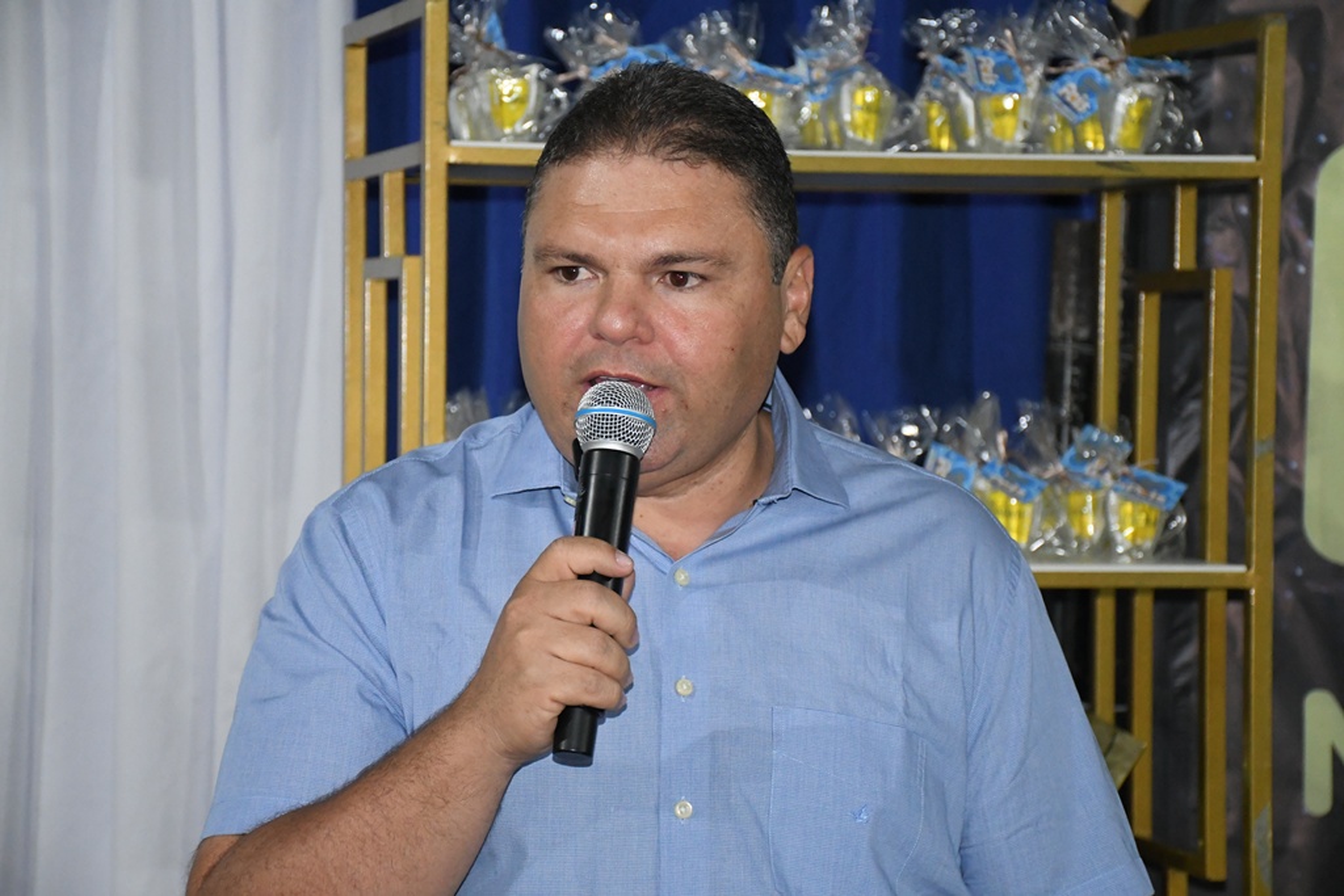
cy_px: 448
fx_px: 3920
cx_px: 672
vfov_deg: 13.0
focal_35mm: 105
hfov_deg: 19.5
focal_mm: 70
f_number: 5
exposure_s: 1/160
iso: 5000
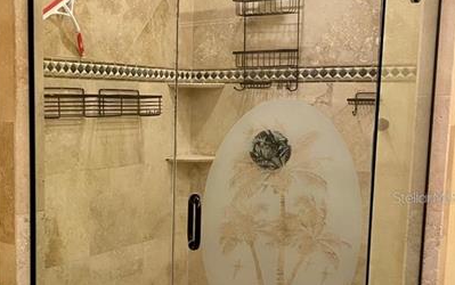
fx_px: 658
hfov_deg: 37.5
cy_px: 197
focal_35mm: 53
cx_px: 133
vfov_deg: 24.3
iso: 200
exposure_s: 1/60
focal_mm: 4.25
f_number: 1.8
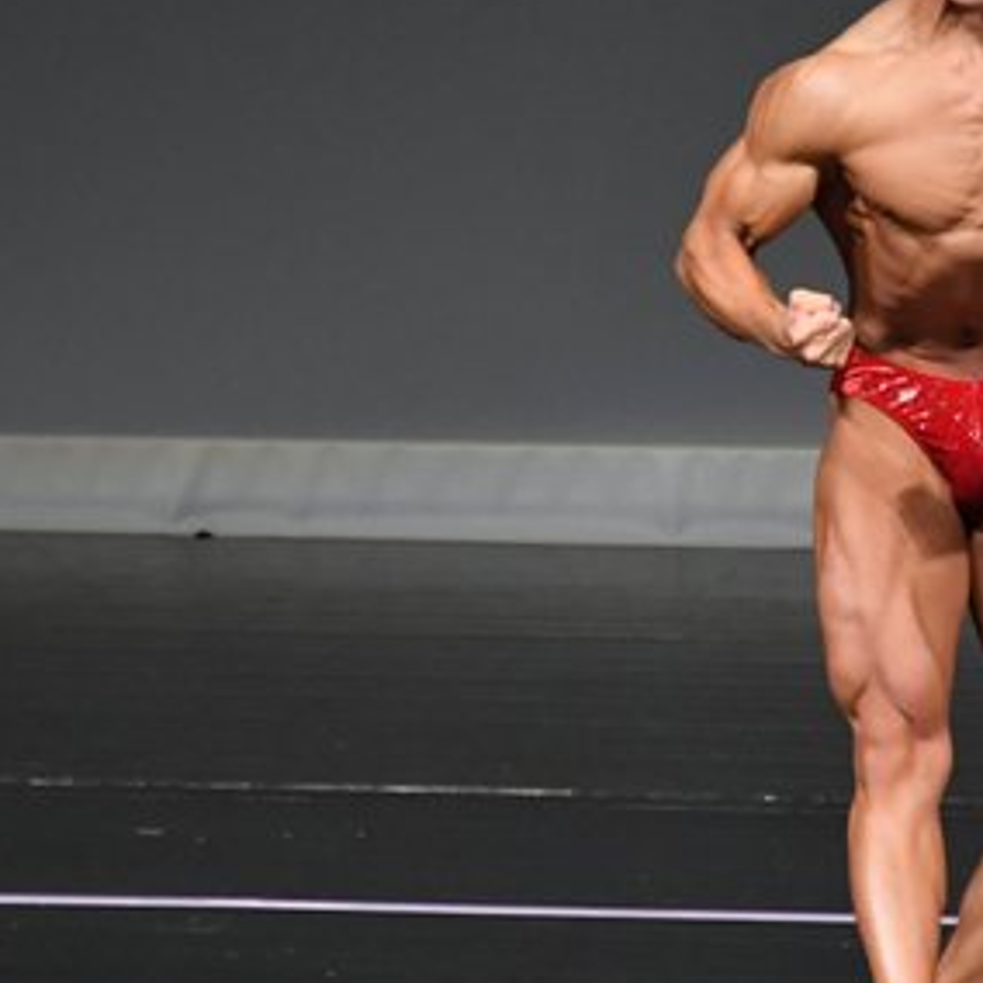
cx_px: 916
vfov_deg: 2.0
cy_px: 485
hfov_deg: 2.0
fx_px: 27919
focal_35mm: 869
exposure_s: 1/400
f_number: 5.6
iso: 4000
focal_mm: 250
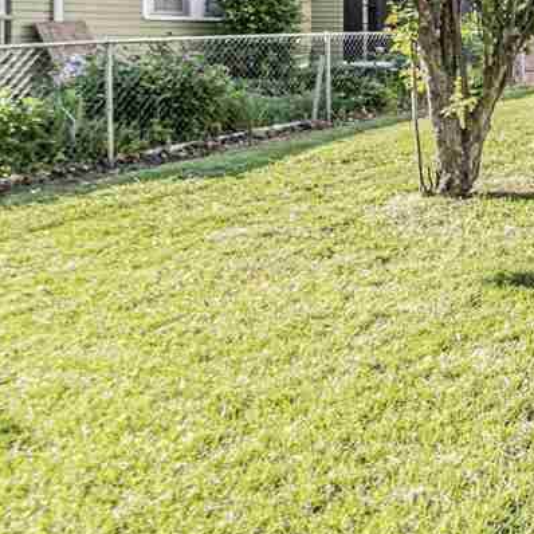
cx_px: 826
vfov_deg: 37.5
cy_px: 26
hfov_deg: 26.9
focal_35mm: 41
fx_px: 716
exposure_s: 1/200
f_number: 5.6
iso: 100
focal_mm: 10
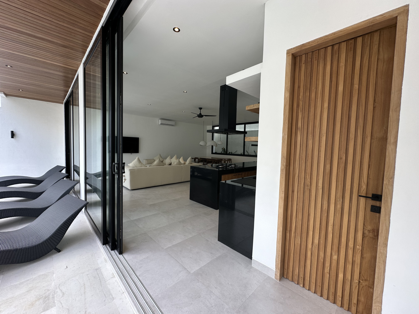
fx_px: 169
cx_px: 210
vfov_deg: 85.7
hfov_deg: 102.1
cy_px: 157
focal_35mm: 14
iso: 40
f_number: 2.2
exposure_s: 1/111
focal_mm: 2.22
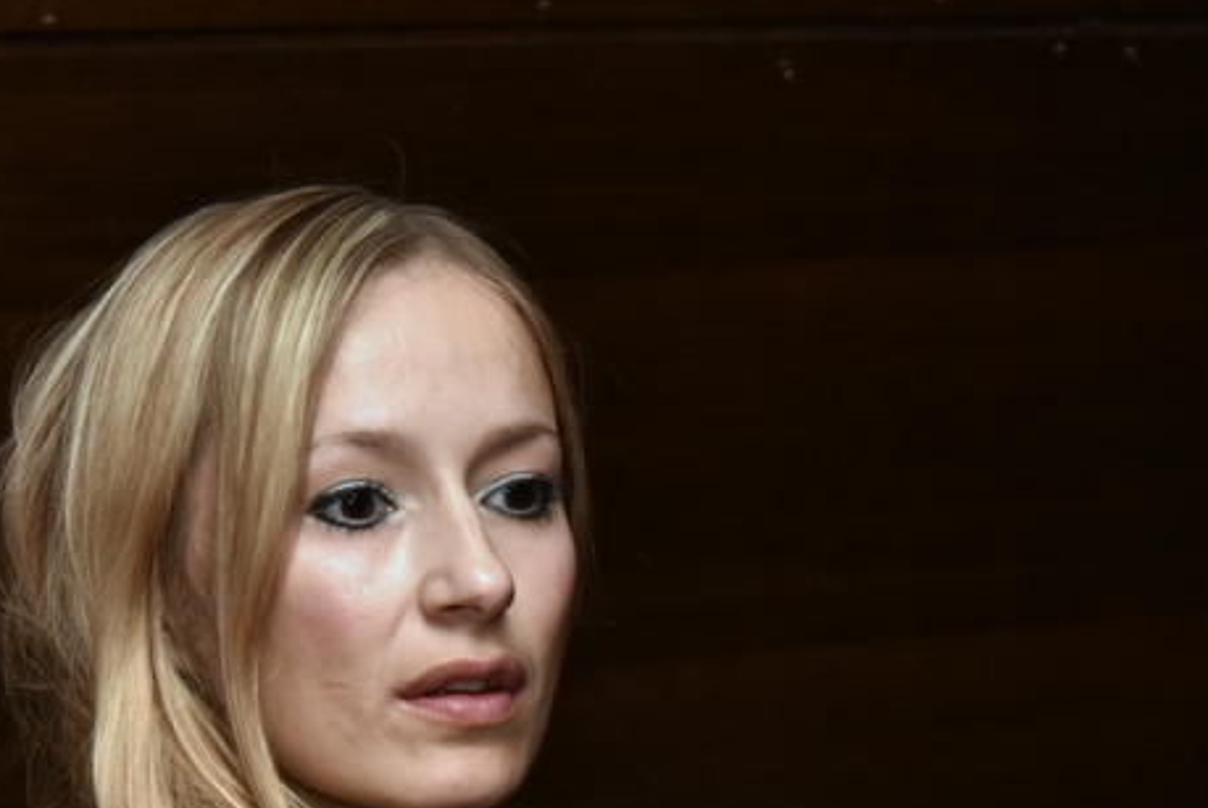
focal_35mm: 234
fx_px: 7859
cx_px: 342
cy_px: 737
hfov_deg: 8.8
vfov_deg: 5.9
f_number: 13
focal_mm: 105
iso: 800
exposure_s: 1/200
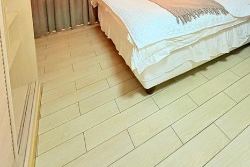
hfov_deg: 71.1
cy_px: -41
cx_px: 143
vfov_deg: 36.9
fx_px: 174
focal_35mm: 25
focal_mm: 2.22
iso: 640
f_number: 2.2
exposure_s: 1/50
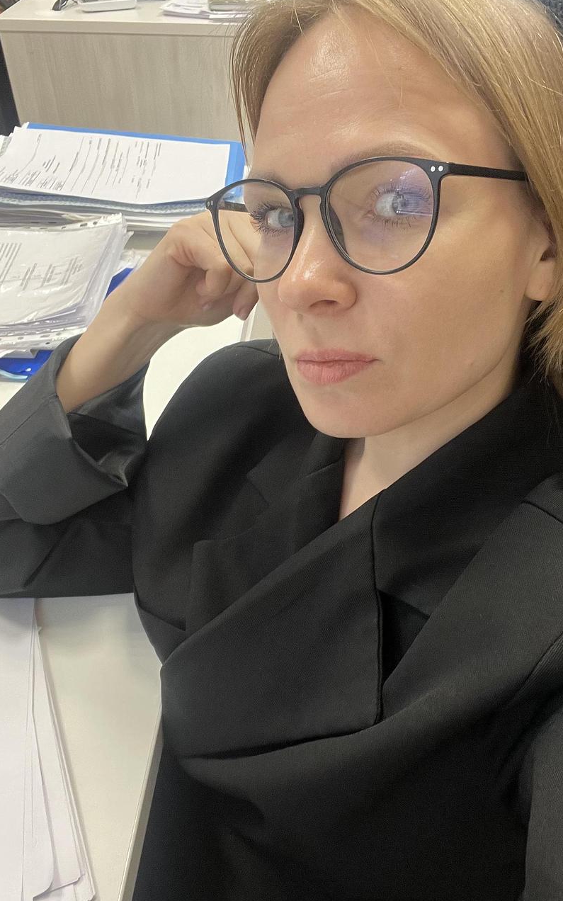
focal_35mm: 32
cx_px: 326
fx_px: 786
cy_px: 450
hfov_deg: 39.3
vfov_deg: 59.7
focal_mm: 2.71
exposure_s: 1/50
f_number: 2.2
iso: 200
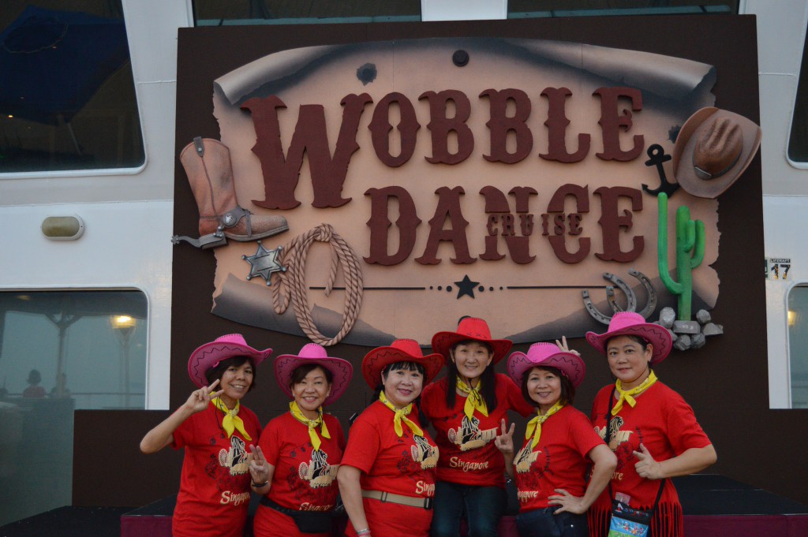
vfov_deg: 28.0
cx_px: 404
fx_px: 1076
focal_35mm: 48
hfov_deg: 41.1
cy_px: 268
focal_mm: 32
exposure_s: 1/200
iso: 1600
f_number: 5
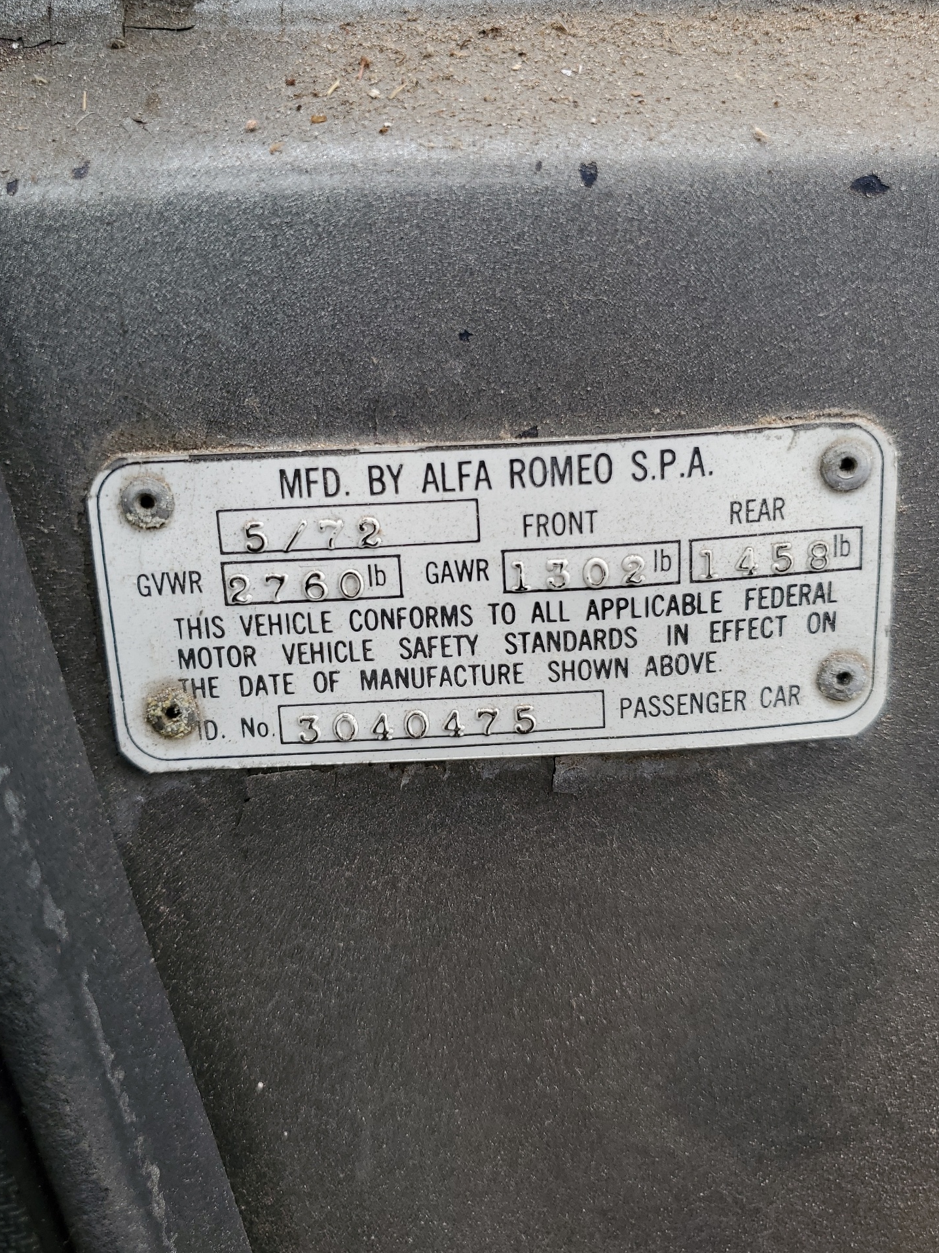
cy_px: 581
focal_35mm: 29
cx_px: 463
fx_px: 1049
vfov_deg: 61.6
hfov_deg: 48.2
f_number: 1.5
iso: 50
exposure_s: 1/227
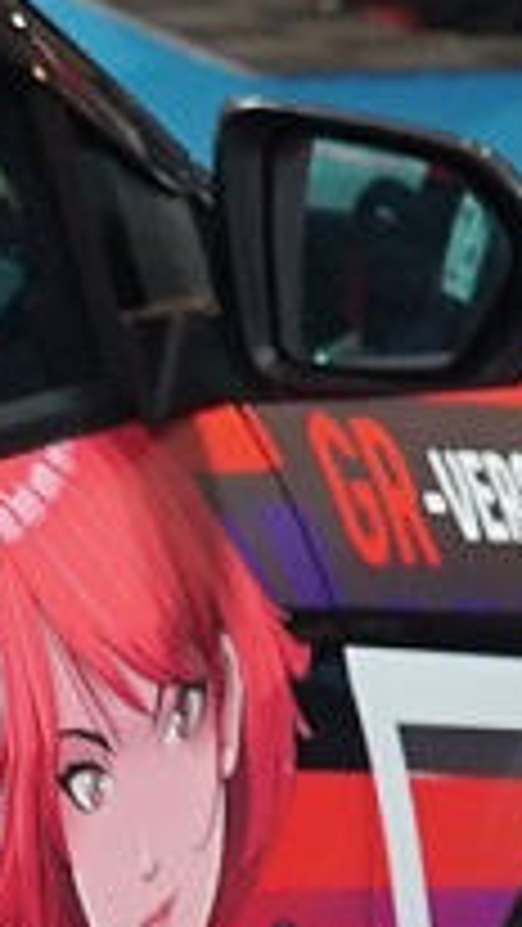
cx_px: -1512
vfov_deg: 8.0
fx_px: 6565
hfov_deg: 4.2
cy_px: 1051
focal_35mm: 267
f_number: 5.6
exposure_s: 1/100
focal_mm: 35
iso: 1000
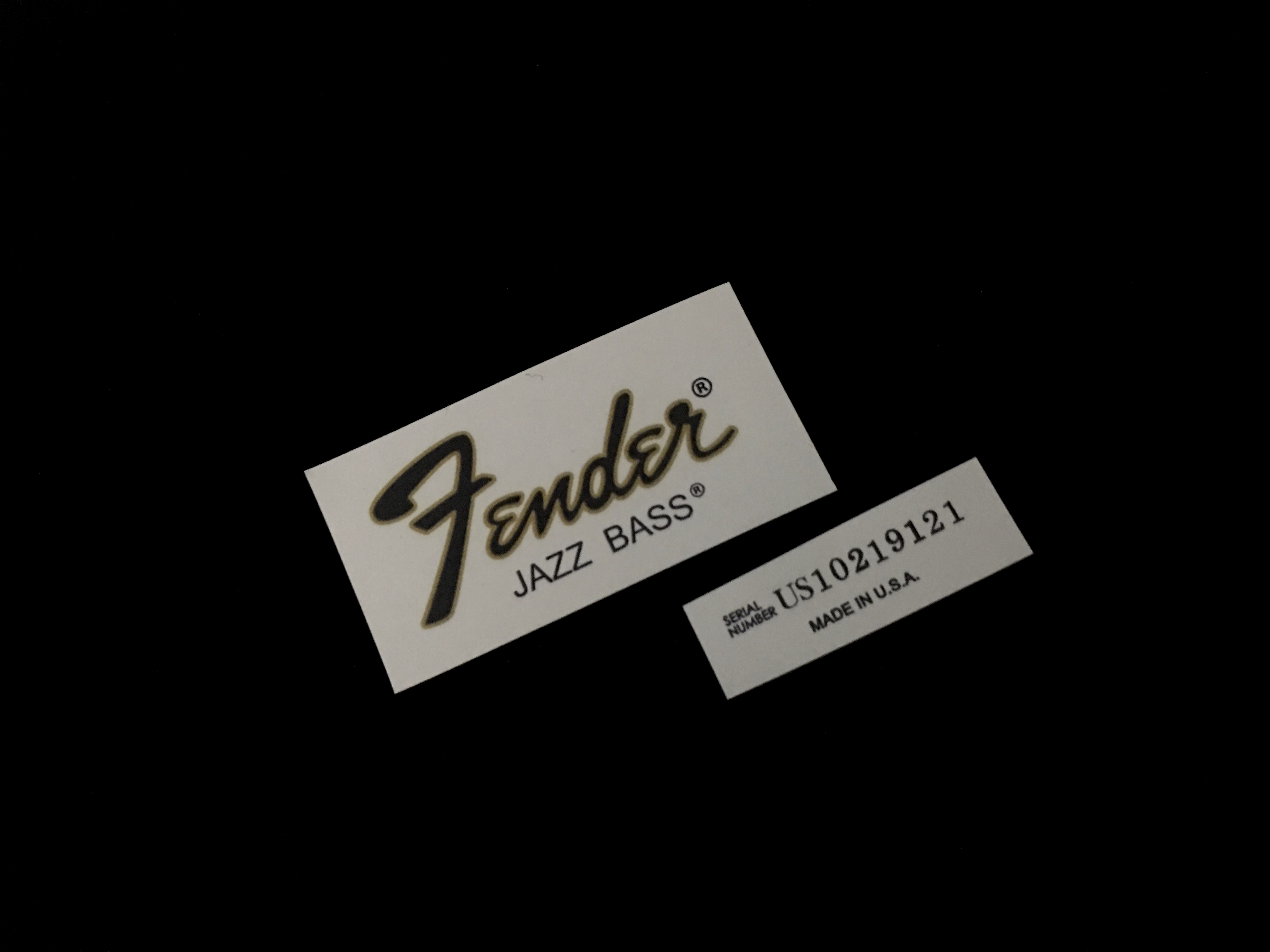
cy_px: 476
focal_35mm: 29
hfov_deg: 61.7
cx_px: 635
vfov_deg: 48.2
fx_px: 1064
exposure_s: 1/8
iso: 125
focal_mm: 4.15
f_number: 2.2
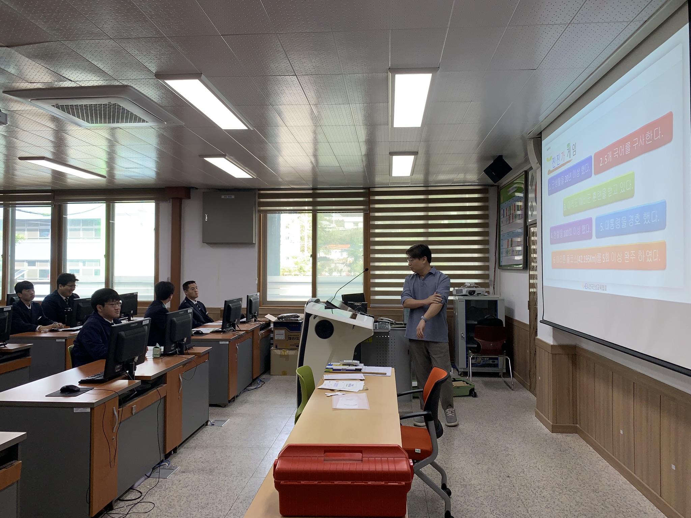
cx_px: 346
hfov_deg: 67.3
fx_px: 519
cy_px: 259
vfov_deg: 53.1
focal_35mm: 26
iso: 40
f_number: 1.8
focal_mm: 4.25
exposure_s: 1/120
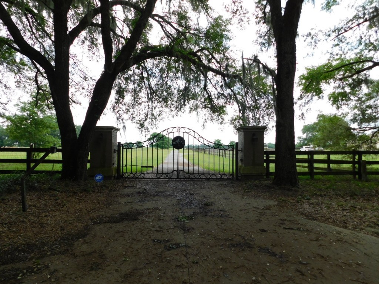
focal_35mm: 23
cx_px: 190
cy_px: 142
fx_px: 252
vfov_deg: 58.9
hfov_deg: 73.9
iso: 125
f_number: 3
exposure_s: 1/500
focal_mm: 4
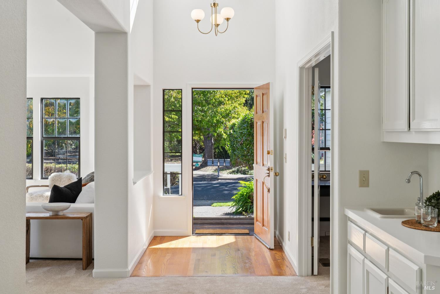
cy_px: 147
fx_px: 526
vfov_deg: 31.2
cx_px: 220
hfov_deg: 45.4
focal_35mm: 43
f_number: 8
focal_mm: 43
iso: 400
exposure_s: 1/125
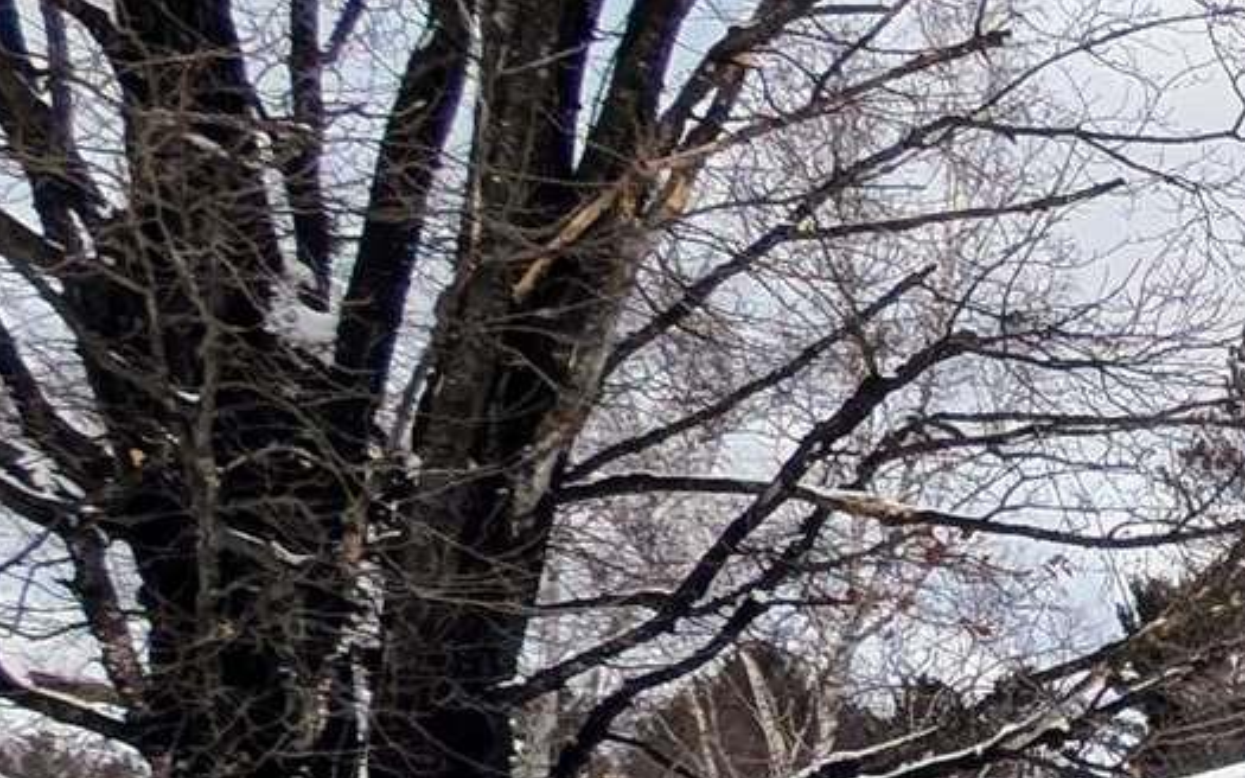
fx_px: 3359
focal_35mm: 99
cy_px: 1169
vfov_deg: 12.5
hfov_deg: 15.6
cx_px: 2632
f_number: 2.2
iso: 51
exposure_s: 1/939
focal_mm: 2.35
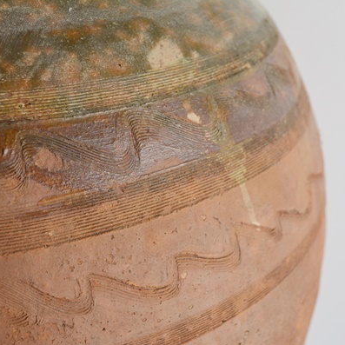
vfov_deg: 31.6
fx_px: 609
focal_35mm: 54
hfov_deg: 31.6
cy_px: 173
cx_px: 175
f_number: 5.6
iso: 320
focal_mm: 28
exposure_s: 1/125
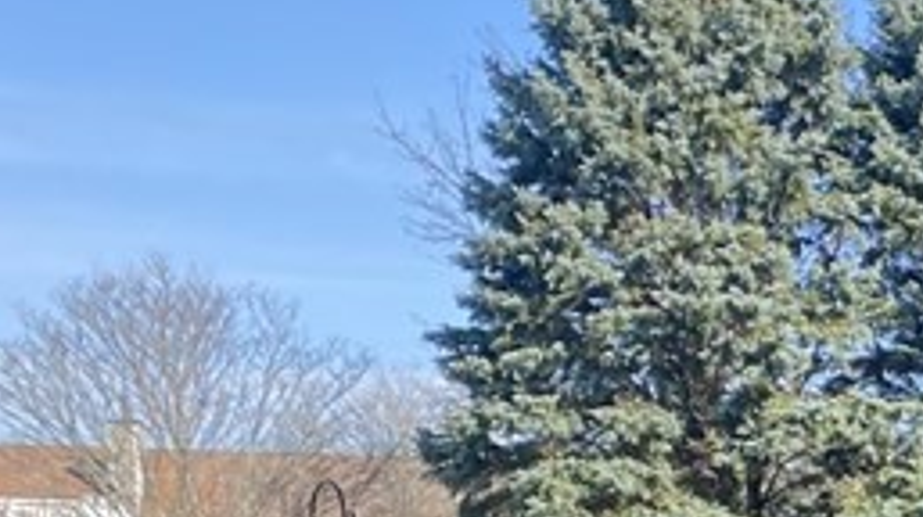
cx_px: 1778
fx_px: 2763
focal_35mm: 113
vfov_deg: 10.2
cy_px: 883
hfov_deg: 15.6
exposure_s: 1/762
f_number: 1.8
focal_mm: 4.25
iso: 32
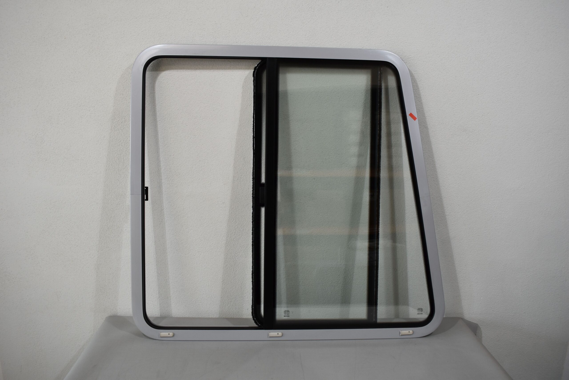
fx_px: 427
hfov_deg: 67.4
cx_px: 284
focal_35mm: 27
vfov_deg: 47.9
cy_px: 190
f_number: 5.6
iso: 250
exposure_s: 1/125
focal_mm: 18
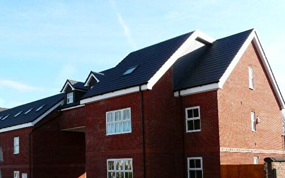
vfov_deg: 29.8
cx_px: 97
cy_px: 142
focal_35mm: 42
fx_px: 326
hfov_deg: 46.5
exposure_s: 1/200
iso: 100
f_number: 5.6
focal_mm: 4.7
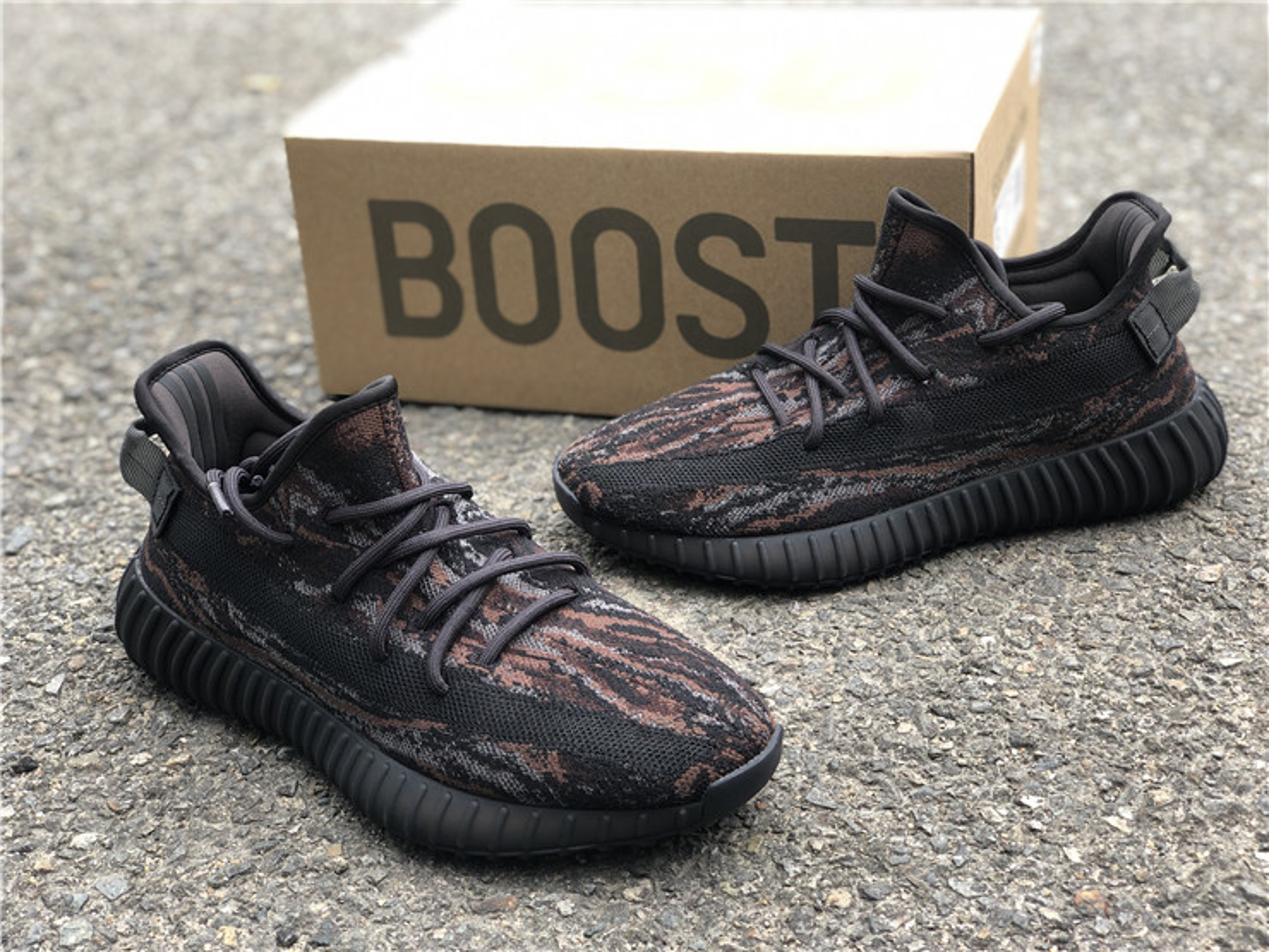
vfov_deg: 28.0
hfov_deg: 36.8
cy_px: 476
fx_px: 1906
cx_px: 634
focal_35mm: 52
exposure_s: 1/120
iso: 16
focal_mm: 6
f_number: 2.4
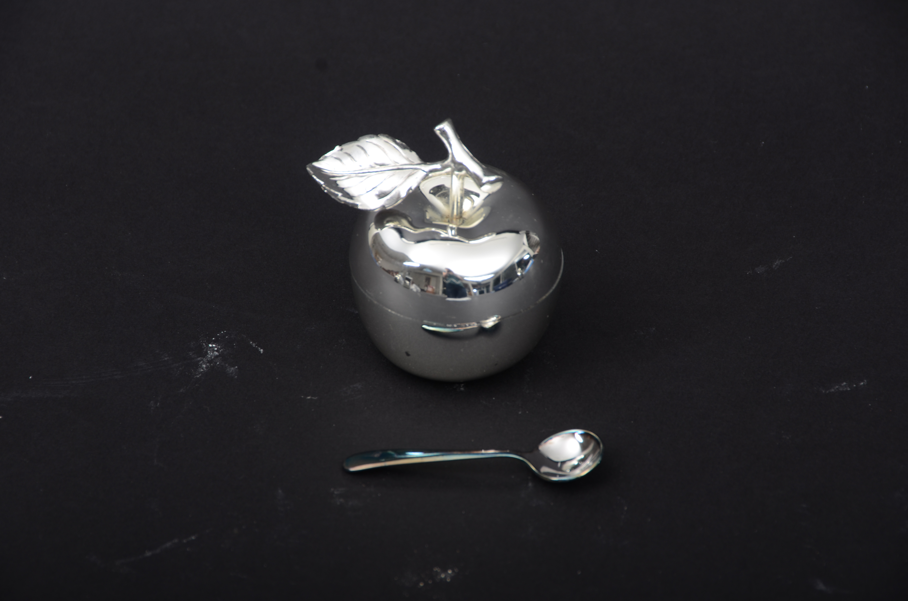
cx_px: 454
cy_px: 300
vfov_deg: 6.1
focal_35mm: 225
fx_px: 5663
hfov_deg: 9.2
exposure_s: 1/250
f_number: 11
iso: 100
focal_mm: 150
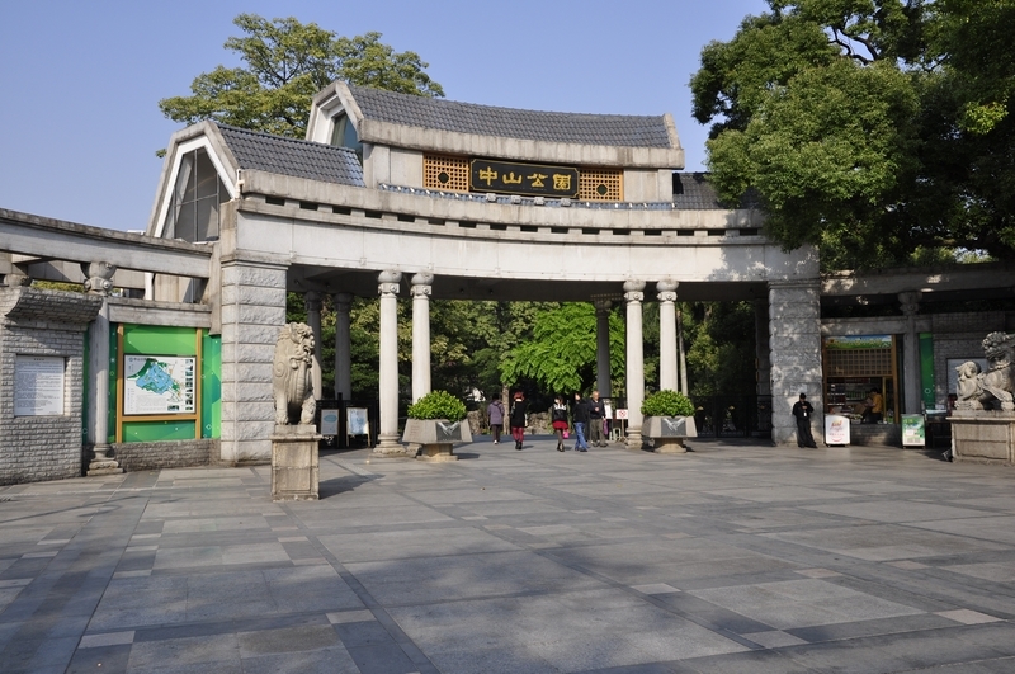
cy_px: 337
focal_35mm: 33
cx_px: 508
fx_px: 929
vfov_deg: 39.9
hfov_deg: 57.3
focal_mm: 22
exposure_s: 1/320
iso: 200
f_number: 9
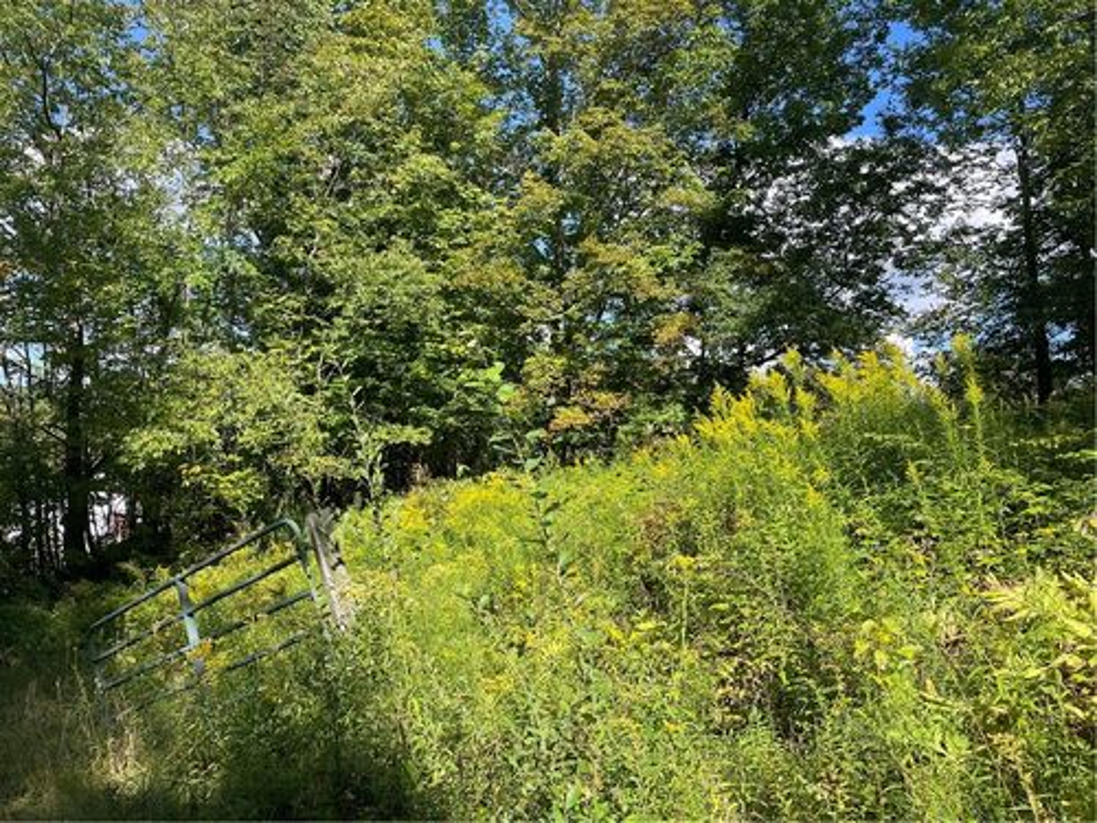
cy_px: 412
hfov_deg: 67.3
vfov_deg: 53.1
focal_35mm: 26
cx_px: 548
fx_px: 824
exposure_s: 1/1289
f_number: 1.6
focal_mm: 4.2
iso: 32
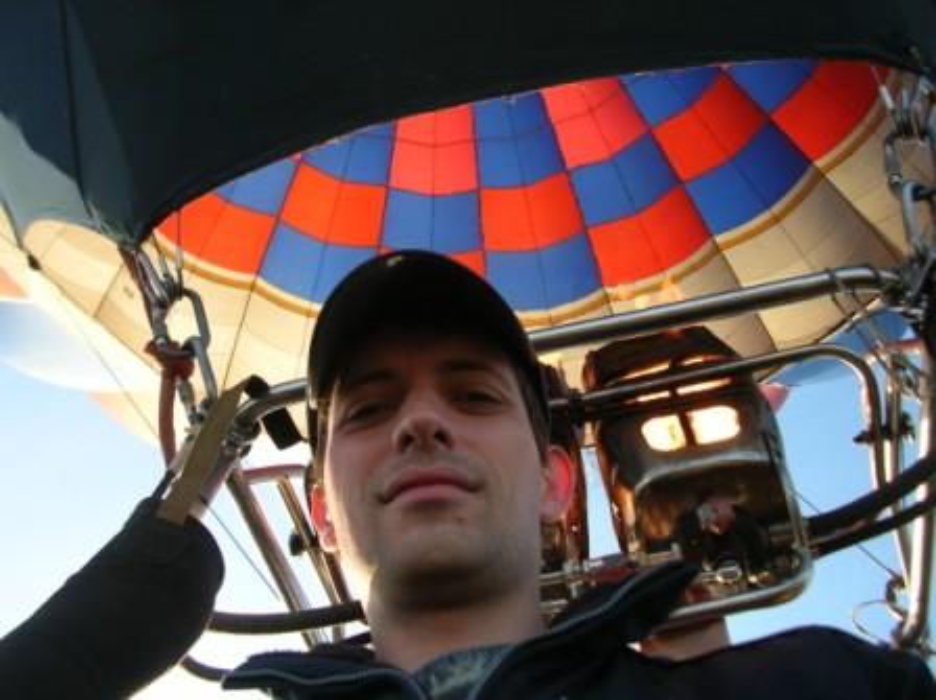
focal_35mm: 35
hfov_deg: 52.7
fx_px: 945
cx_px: 468
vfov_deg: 40.6
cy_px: 350
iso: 50
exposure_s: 1/256
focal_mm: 5.8
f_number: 2.8
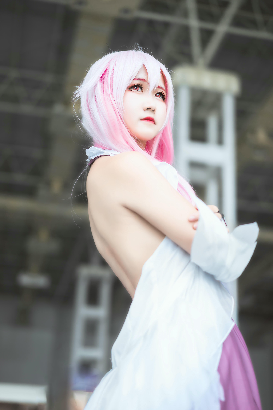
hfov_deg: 24.6
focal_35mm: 55
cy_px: 205
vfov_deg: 36.2
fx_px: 626
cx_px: 136
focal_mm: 55
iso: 100
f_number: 2
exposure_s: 1/160
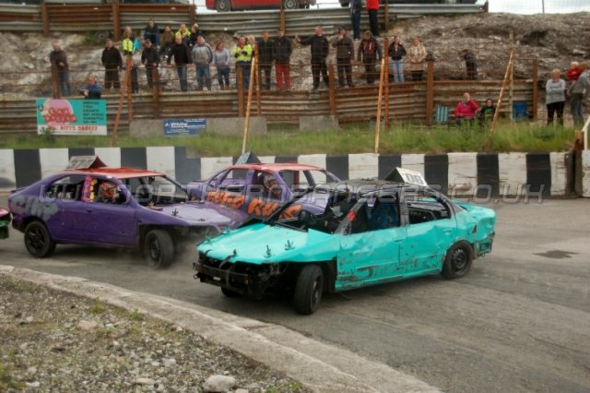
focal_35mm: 51
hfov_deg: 38.9
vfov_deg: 26.5
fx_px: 835
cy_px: 196
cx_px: 295
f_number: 4.5
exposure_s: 1/800
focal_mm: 34
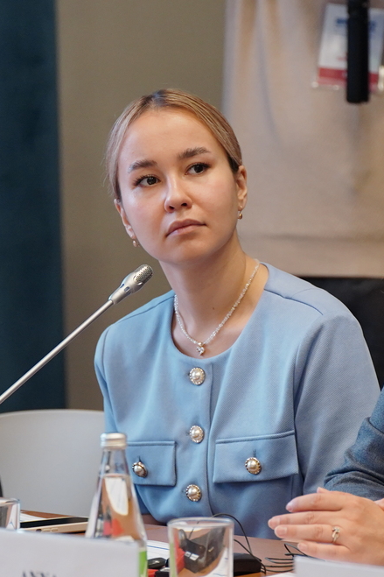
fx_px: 6067
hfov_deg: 3.6
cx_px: 170
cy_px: 345
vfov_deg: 5.4
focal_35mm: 379
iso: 1250
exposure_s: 1/100
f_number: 4
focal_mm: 139
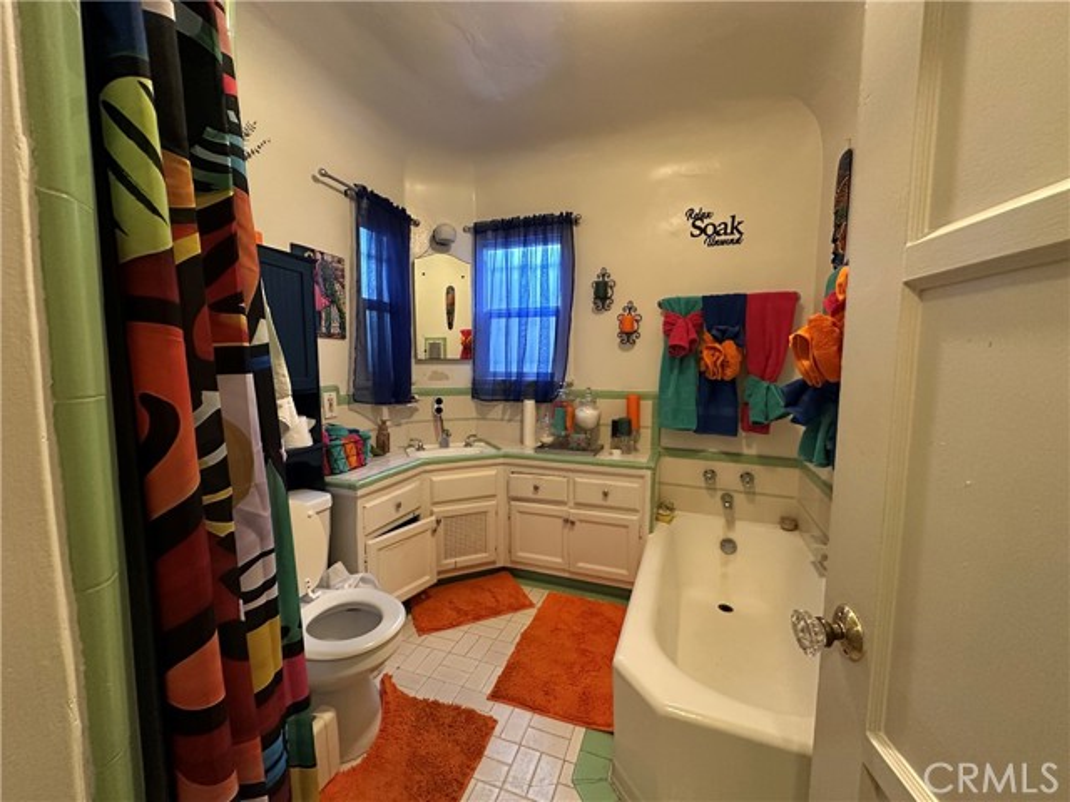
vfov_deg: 85.7
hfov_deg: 102.1
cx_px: 535
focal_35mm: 14
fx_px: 433
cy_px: 401
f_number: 2.2
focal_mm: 2.22
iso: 500
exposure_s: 1/60
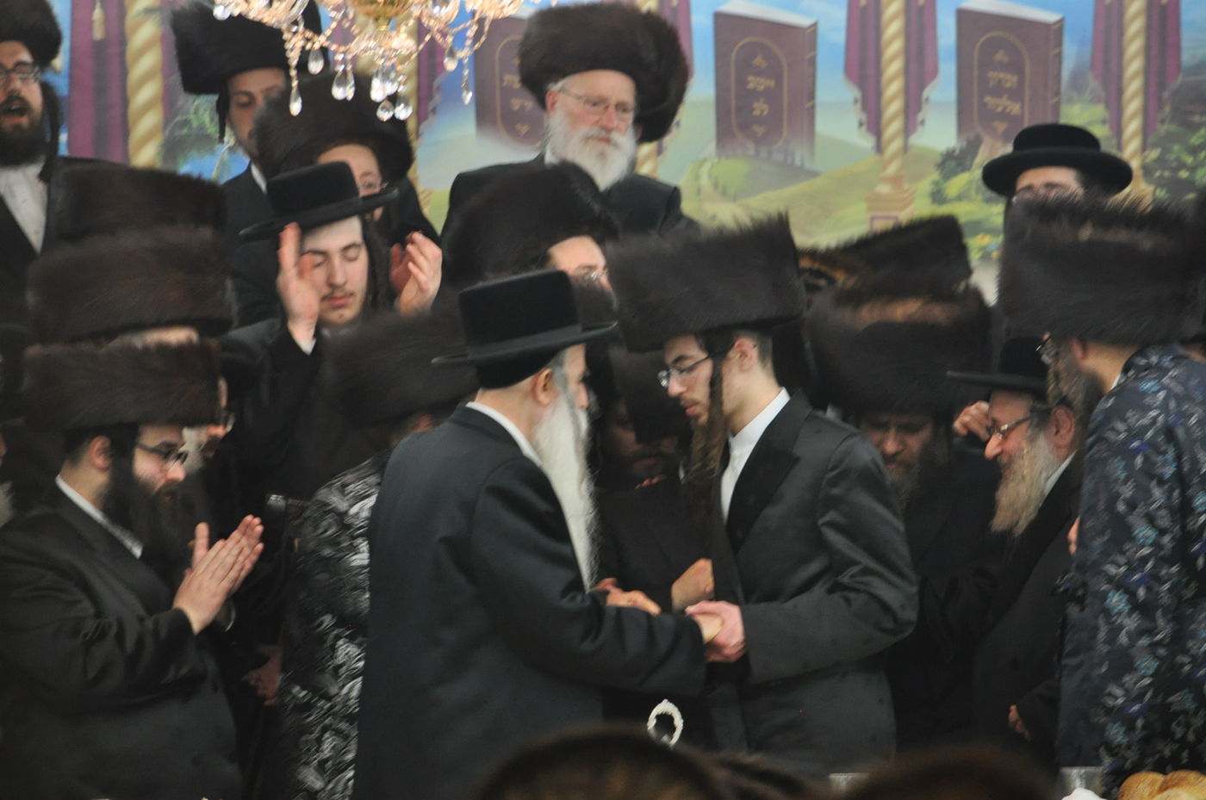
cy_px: 400
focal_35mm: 270
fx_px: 9031
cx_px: 603
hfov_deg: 7.6
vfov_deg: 5.1
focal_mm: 180
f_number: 5.6
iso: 1250
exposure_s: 1/60
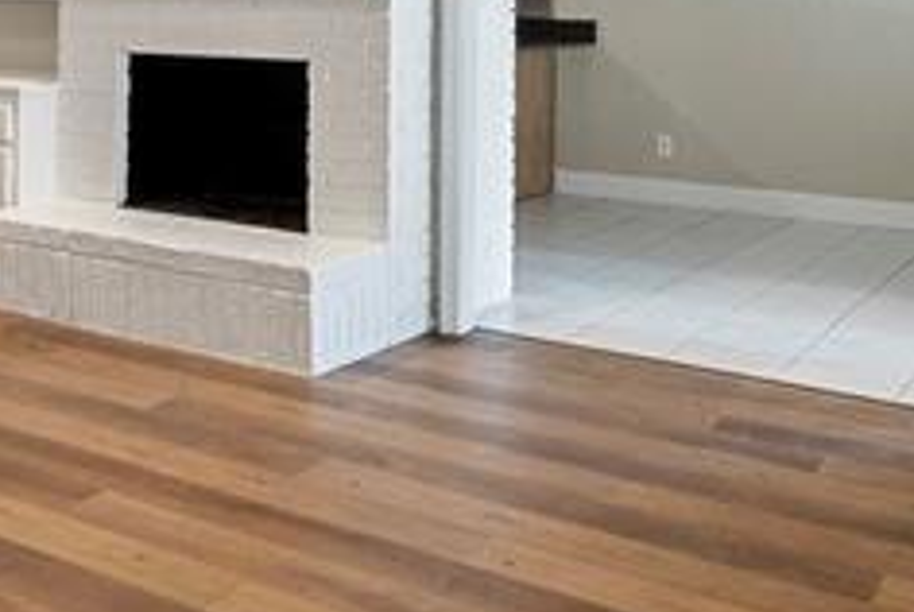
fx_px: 1322
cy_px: -33
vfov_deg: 24.6
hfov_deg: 36.1
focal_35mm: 52
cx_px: 112
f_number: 5.6
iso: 640
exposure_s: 1/4
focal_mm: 12
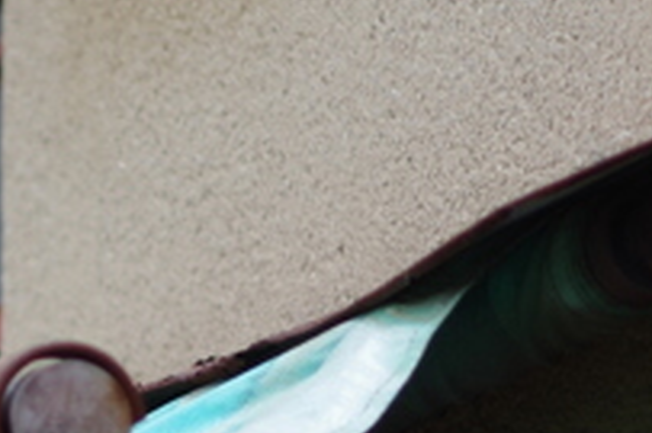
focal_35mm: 529
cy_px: 555
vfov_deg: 2.6
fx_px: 9573
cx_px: -173
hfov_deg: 3.9
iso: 200
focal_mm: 70
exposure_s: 1/100
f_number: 2.4
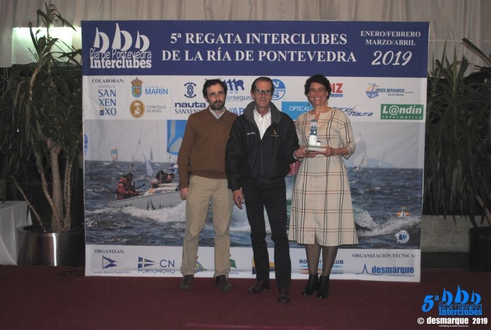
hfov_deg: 49.5
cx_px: 246
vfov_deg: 34.4
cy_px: 165
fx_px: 533
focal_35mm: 39
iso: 200
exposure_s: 1/60
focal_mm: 26
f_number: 4.2
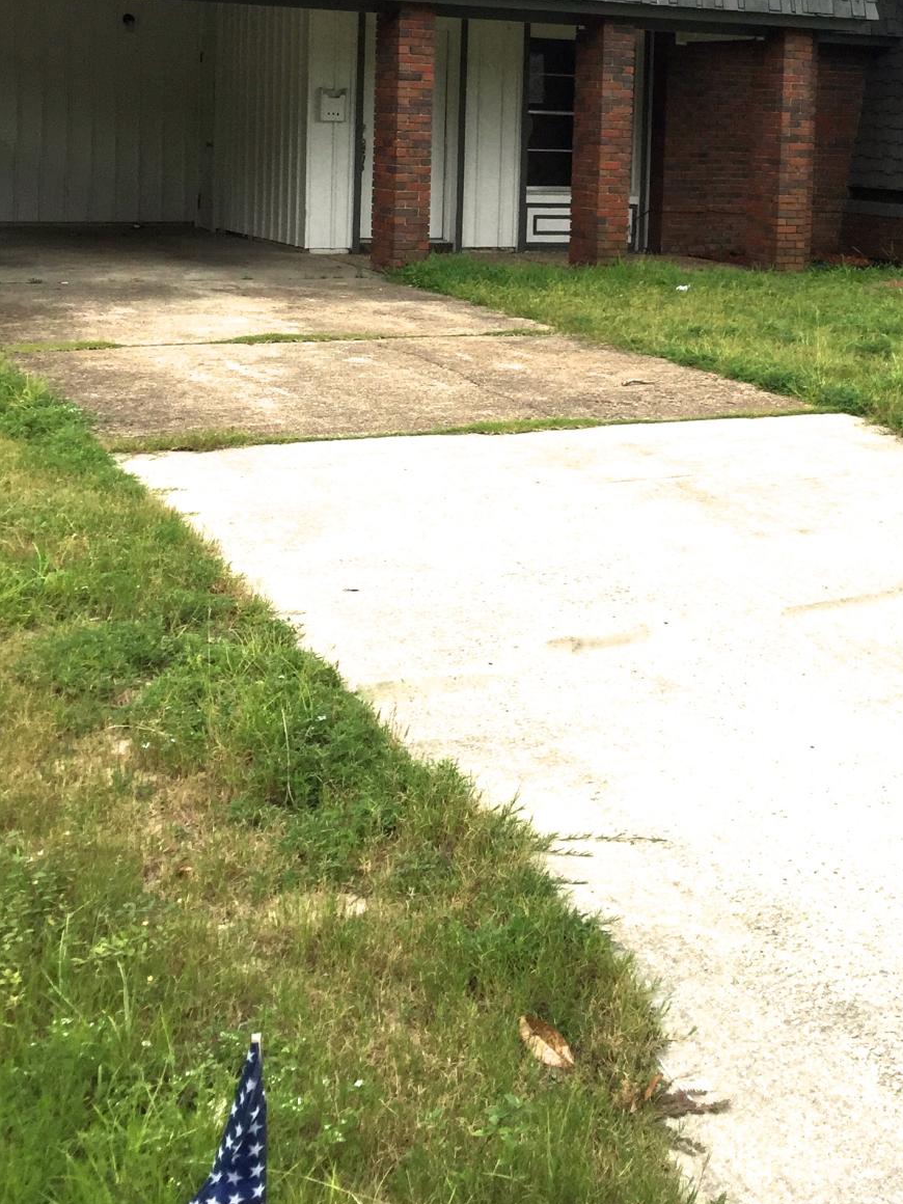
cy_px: 237
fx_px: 1739
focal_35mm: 50
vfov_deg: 36.8
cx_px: 628
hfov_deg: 28.8
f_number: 2.2
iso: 32
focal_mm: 4.15
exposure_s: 1/760
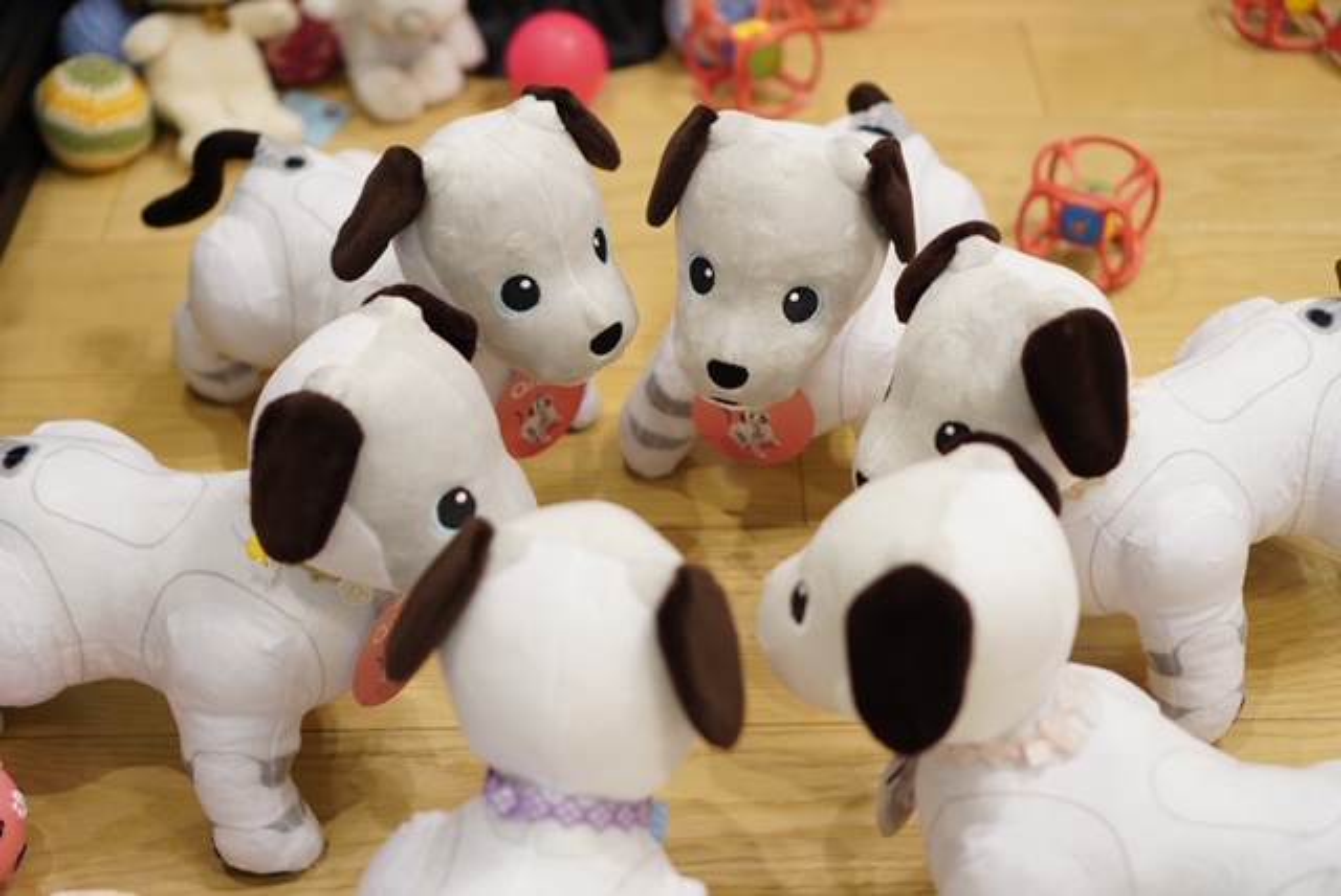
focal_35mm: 52
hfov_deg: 37.8
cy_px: 448
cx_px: 670
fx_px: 1957
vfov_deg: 25.8
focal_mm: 35
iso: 500
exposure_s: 1/60
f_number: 2
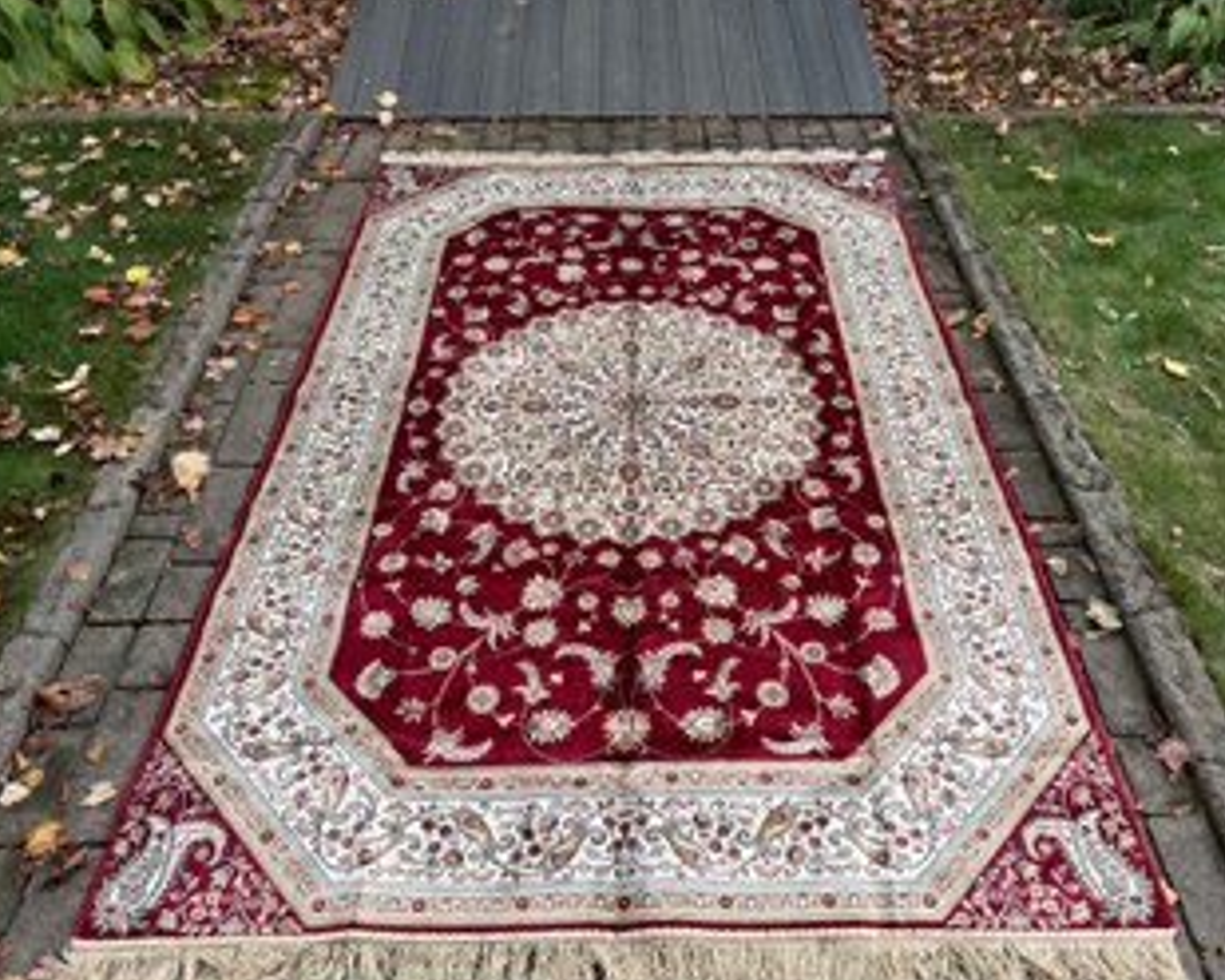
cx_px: 660
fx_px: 942
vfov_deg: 54.9
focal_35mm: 26
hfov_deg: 66.0
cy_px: 486
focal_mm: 6.86
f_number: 1.78
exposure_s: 1/611
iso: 80
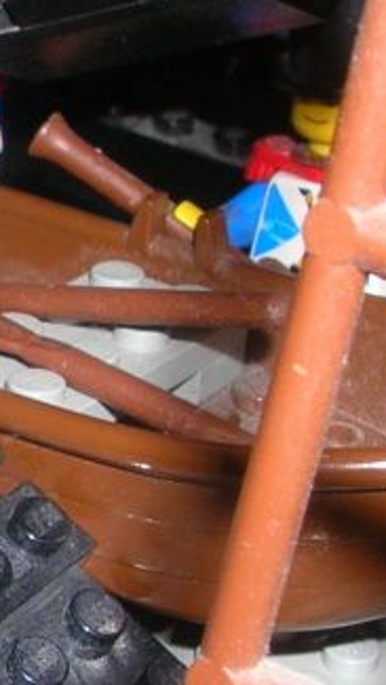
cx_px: -335
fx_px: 2436
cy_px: 459
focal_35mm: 134
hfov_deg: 8.7
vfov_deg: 16.0
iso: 50
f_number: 5.6
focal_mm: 5.8
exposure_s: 1/60.1
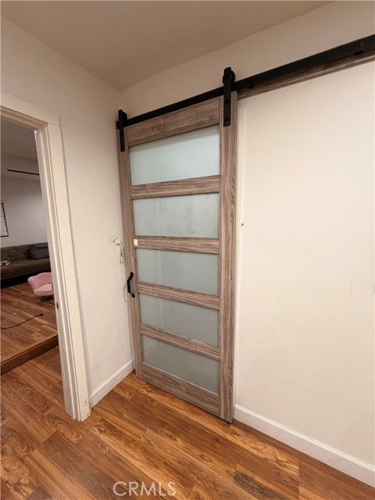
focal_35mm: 14
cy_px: 250
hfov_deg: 85.7
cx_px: 188
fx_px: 202
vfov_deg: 102.1
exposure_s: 1/60
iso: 250
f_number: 2.2
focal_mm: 2.22
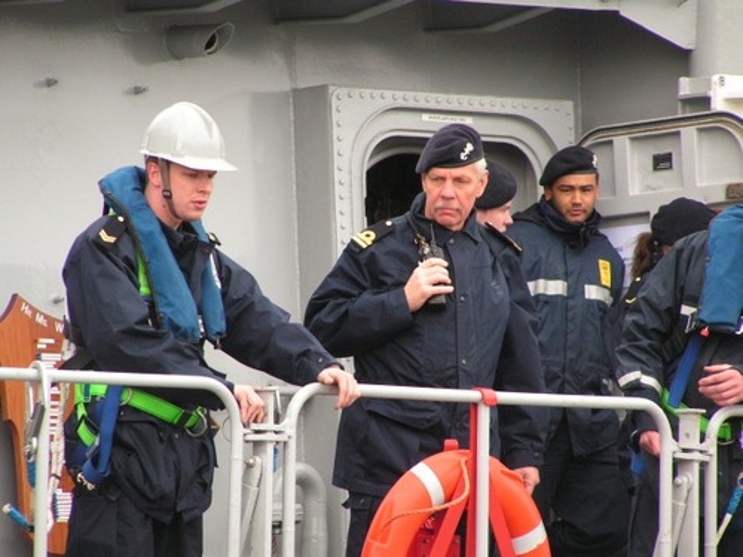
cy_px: 278
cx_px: 372
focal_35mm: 380
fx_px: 8156
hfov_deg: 5.2
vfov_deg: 3.9
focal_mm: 63
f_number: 3.7
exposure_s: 1/400
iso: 125
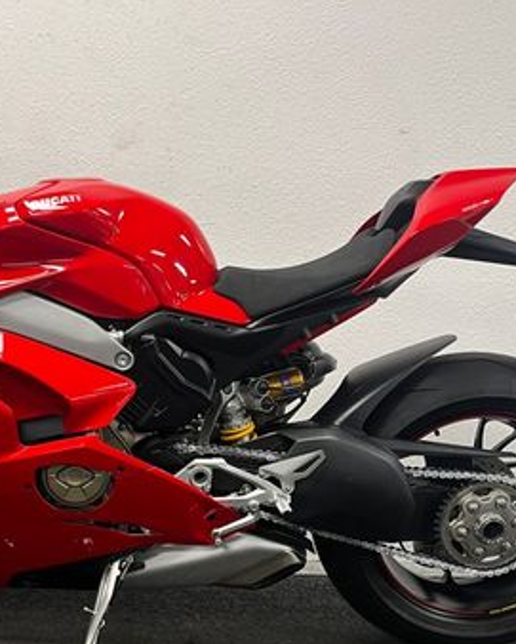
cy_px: 394
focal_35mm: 48
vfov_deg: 38.6
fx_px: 915
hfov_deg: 30.9
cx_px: 124
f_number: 1.6
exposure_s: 1/50
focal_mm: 5.1
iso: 100
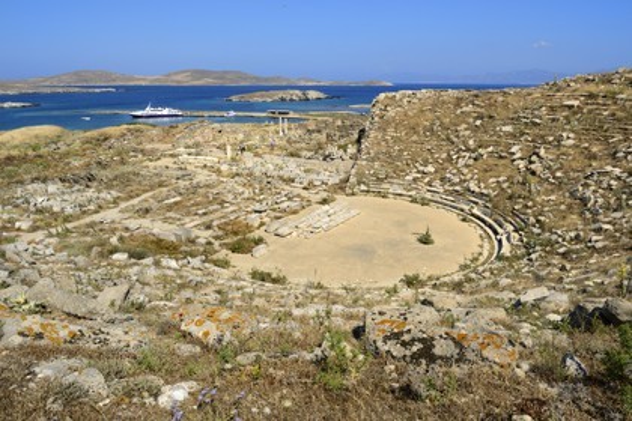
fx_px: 421
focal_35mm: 24
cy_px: 210
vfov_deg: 53.1
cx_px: 316
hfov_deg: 73.7
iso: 200
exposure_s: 1/320
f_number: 11
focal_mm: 24
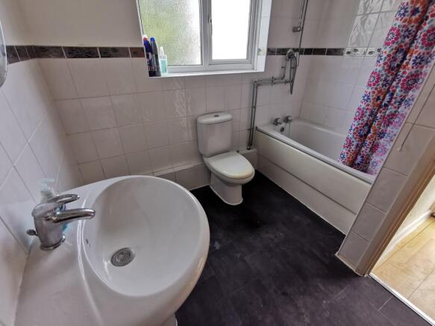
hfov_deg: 94.5
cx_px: 218
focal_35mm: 16
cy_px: 163
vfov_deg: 78.1
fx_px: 201
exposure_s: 1/100
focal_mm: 2.35
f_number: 2.2
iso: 160
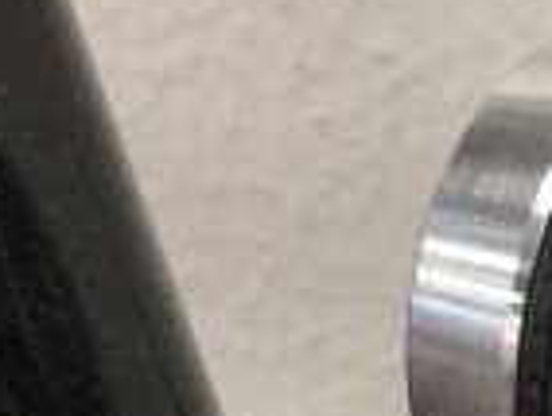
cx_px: 801
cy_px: 641
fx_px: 1901
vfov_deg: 11.9
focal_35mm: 119
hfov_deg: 15.4
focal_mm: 4.15
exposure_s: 1/33
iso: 80
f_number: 2.2
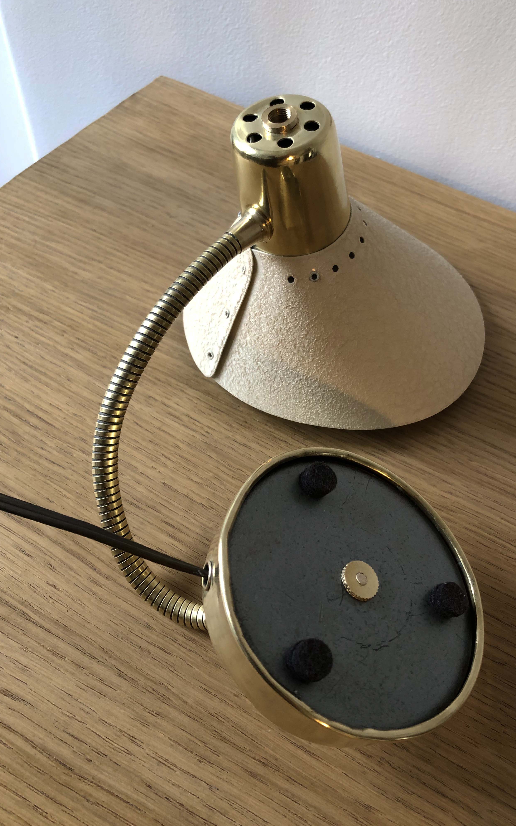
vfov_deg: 62.9
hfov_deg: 41.7
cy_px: 415
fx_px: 675
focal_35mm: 30
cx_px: 307
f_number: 1.8
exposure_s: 1/17
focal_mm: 3.99
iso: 64
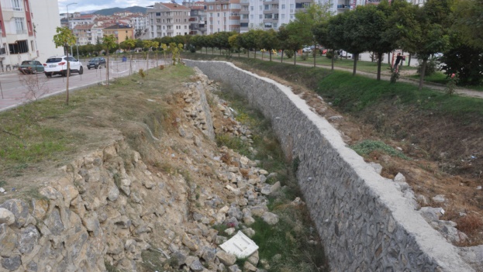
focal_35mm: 29
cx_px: 236
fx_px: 372
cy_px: 152
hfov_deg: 66.0
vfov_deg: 40.2
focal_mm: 18
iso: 400
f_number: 8
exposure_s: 1/250
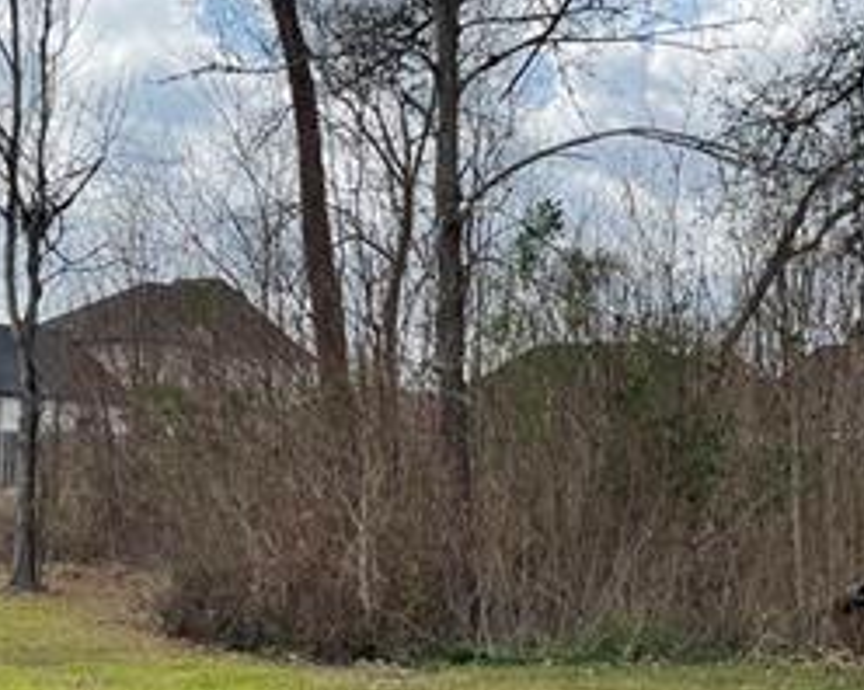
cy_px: 443
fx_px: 1610
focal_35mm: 63
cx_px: 683
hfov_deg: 29.4
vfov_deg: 24.1
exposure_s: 1/3448
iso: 32
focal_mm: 5.1
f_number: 1.6
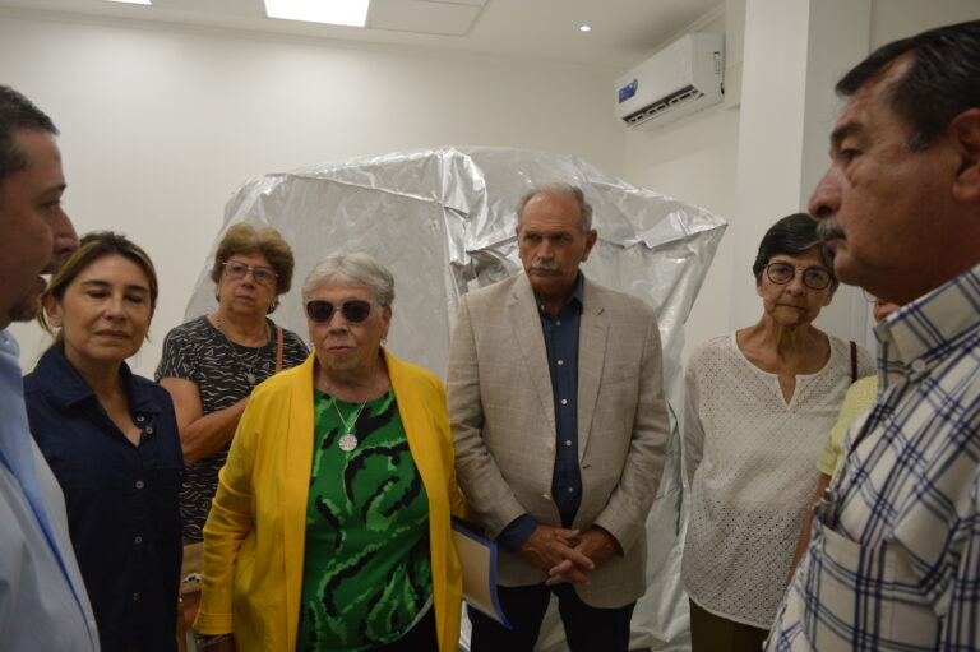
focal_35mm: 27
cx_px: 490
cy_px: 326
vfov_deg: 47.9
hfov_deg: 67.4
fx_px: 735
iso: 400
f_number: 5
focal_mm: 18
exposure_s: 1/100
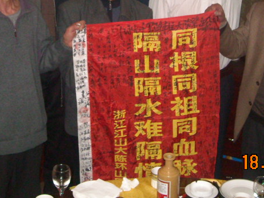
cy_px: -10
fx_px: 587
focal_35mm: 77
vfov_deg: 18.5
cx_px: 120
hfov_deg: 25.3
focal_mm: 5.7
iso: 400
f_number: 2.8
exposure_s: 1/60
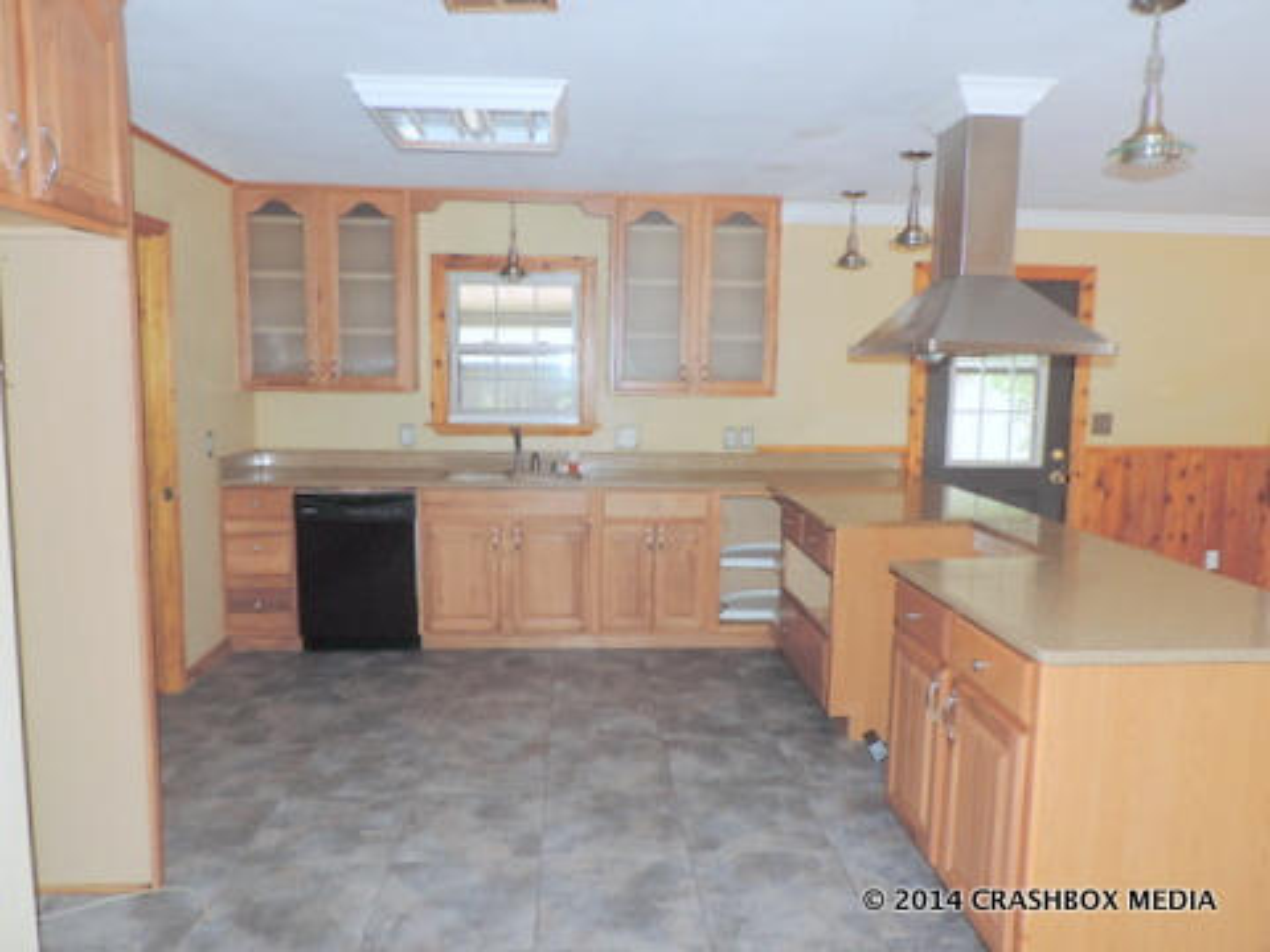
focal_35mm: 24
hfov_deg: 71.6
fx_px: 881
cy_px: 476
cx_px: 635
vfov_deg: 56.8
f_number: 3
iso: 200
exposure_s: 1/30
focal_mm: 4.3
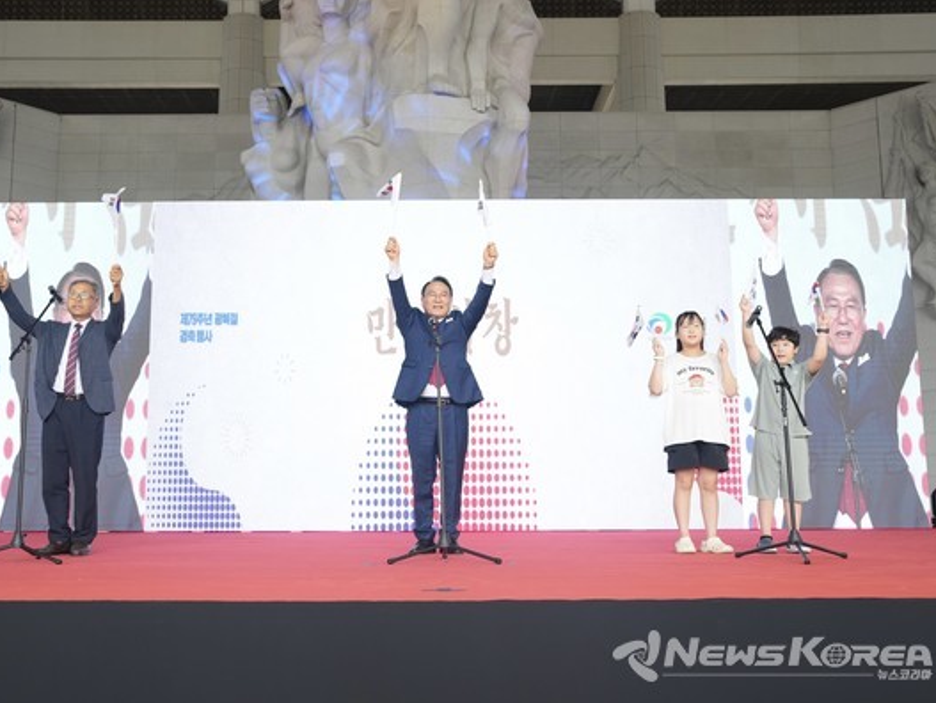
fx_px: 947
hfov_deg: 52.5
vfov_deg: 40.7
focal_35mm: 35
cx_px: 426
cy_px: 353
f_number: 4
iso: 500
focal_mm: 32
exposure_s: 1/640
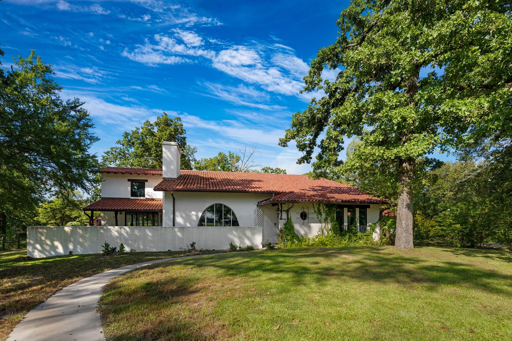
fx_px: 213
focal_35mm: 15
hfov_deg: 100.4
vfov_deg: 77.3
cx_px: 251
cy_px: 177
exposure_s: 1/100
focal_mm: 14
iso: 100
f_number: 7.1
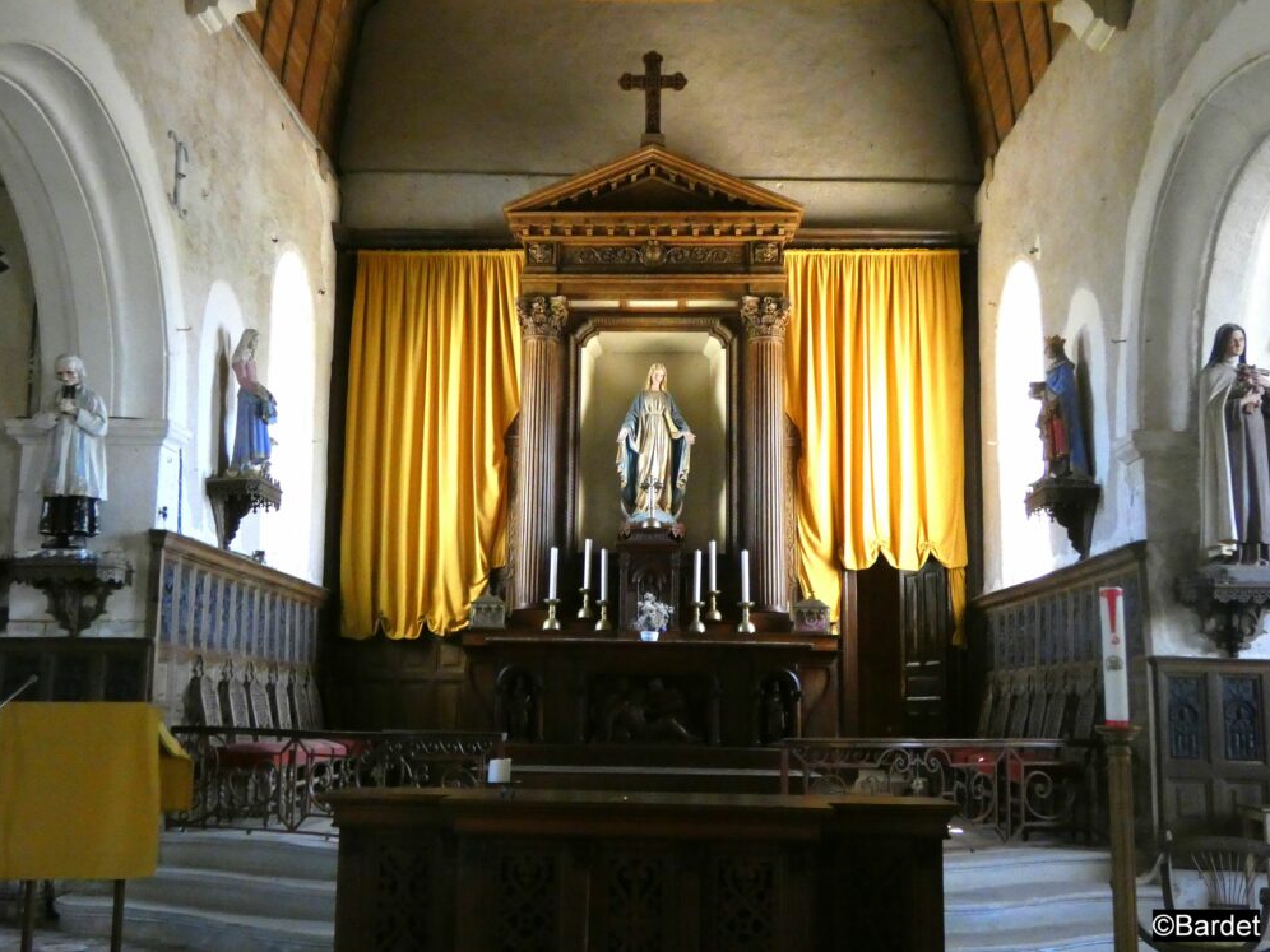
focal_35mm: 37
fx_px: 1357
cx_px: 626
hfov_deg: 50.1
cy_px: 468
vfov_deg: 38.7
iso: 1250
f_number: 3.5
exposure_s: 1/80
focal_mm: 6.5
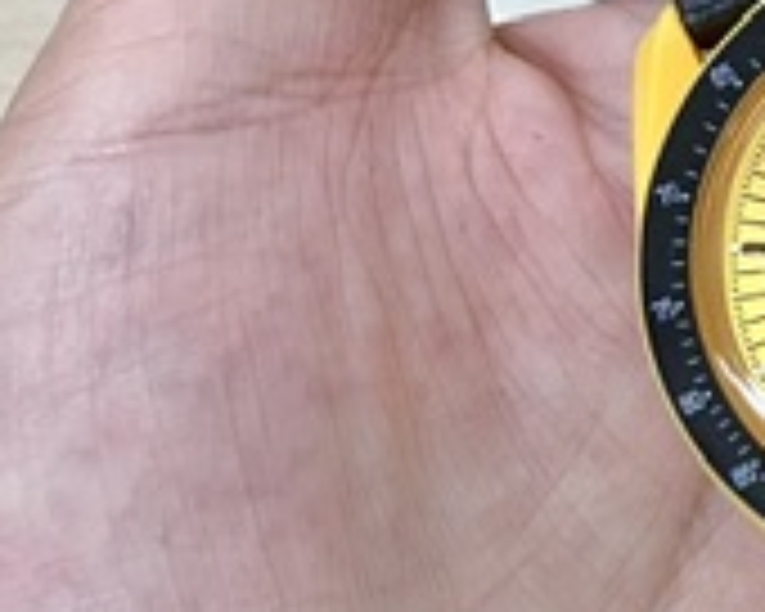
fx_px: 2332
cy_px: 238
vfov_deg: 14.9
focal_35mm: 103
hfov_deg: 16.0
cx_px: 1350
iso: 80
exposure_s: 1/50
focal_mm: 3.99
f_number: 1.8
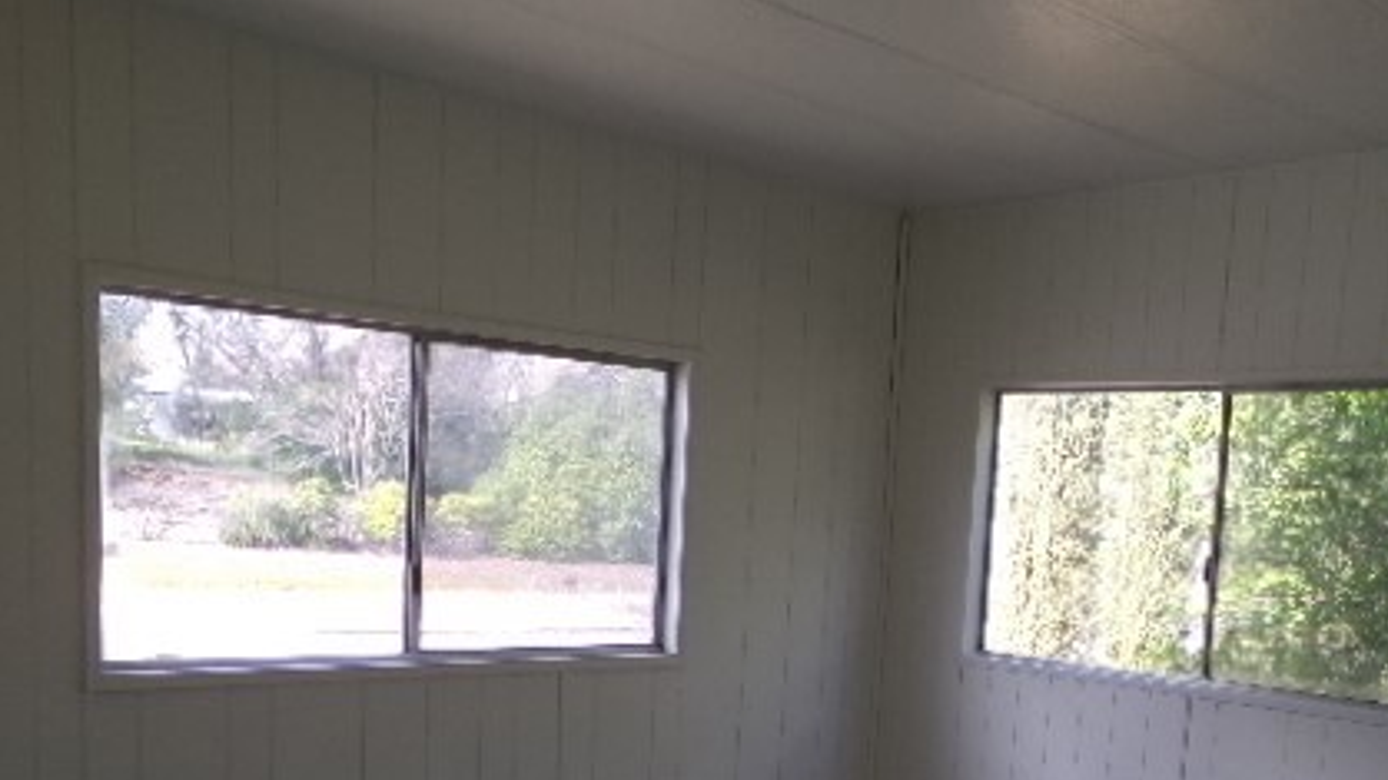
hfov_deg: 50.3
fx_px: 1472
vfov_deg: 28.5
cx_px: 794
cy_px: 710
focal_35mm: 40
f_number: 3.7
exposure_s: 1/70
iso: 100
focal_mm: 4.3
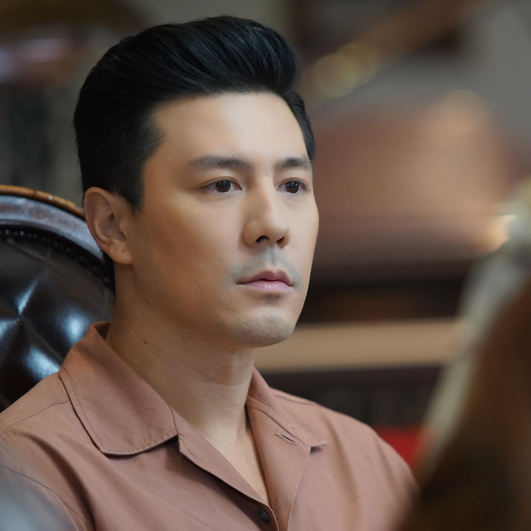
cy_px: 266
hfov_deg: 6.8
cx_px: 338
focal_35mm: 256
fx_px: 4443
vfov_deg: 6.8
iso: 2500
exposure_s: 1/125
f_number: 4
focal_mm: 200
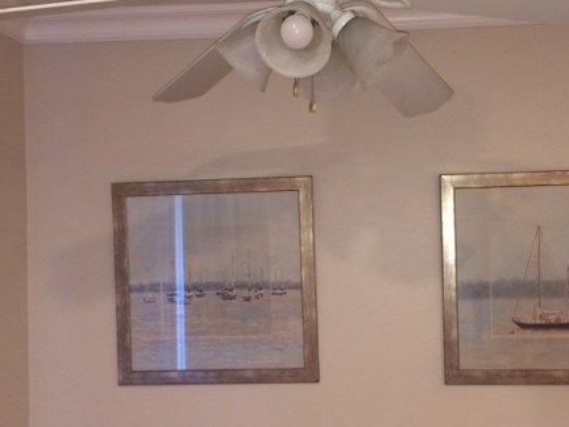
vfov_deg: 33.6
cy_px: 228
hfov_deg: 43.6
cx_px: 342
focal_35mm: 43
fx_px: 707
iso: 125
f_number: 2.2
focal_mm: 4.15
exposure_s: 1/30
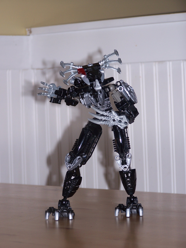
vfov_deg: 15.4
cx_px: 93
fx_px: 917
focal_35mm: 128
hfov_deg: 11.6
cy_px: 124
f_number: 3.2
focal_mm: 21.2
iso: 80
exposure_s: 1/90
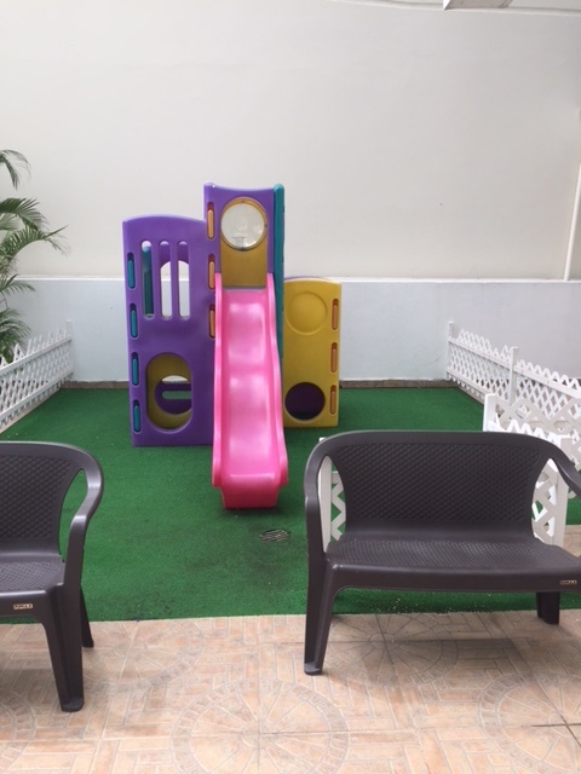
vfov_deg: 61.7
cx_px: 290
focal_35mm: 29
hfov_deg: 48.2
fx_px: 649
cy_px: 387
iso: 32
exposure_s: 1/439
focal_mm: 4.15
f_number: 2.2
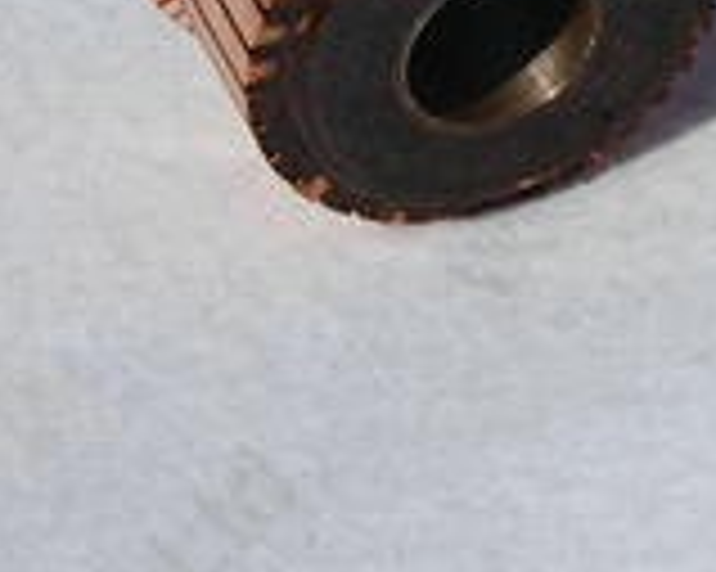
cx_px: 1328
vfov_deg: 6.3
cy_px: -99
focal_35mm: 244
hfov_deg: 7.7
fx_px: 5167
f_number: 11
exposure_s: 1/500
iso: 200
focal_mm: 46
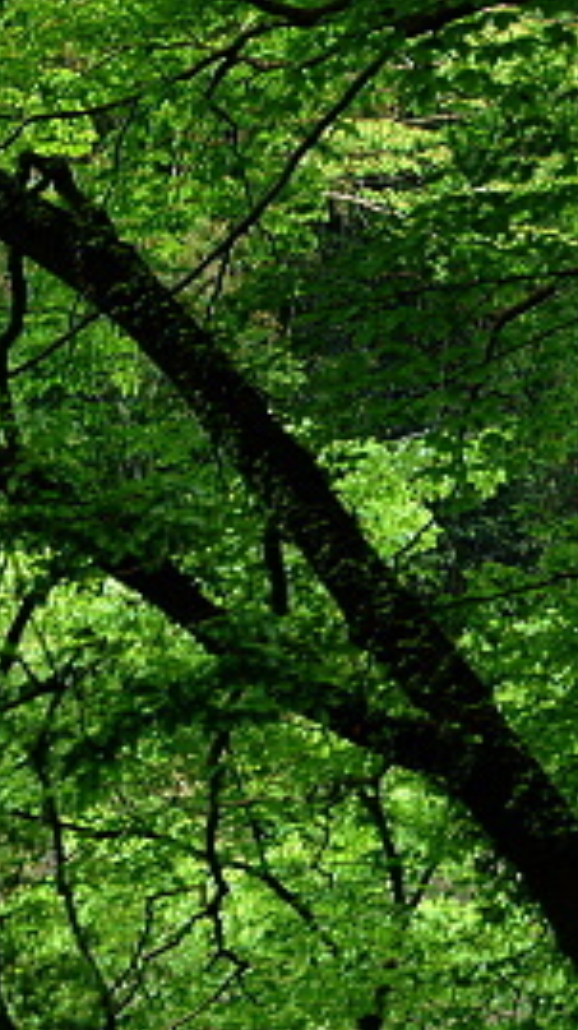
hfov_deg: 4.9
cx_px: 1118
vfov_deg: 8.8
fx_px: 6686
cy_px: 592
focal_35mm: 245
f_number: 7.1
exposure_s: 1/100
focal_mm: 105
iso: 400
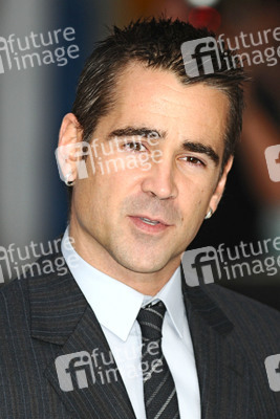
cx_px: 140
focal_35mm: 300
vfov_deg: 6.9
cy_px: 210
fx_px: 3497
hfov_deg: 4.6
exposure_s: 1/160
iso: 320
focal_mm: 200
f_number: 4
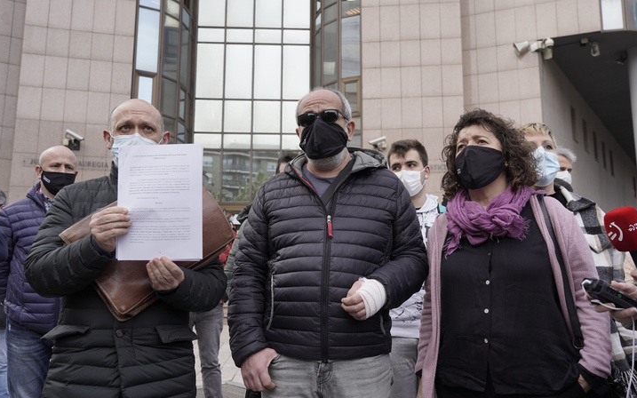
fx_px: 555
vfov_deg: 39.4
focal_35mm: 32
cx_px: 319
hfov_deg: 59.7
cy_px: 187
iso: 400
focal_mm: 31
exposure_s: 1/500
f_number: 5
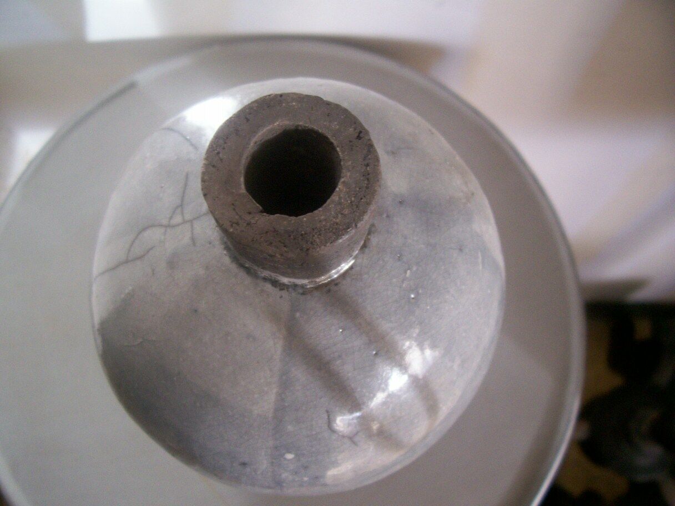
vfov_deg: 41.8
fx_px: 663
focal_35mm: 34
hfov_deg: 54.0
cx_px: 338
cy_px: 253
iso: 160
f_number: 2.7
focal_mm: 5.6
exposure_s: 1/24.9
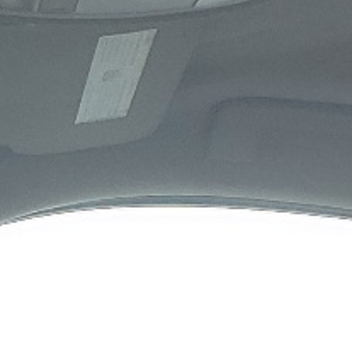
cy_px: 1012
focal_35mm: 178
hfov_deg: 9.8
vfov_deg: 8.4
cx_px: 189
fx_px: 2048
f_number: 1.5
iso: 50
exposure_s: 1/769
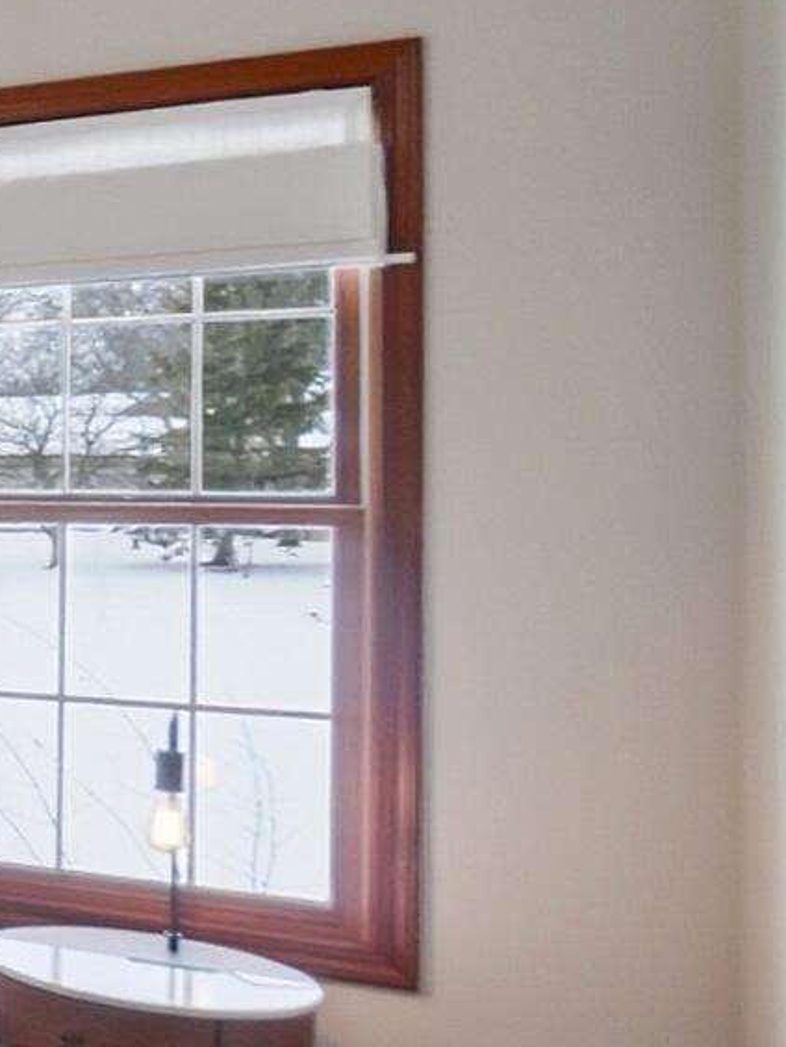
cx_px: -1036
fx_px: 1543
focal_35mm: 51
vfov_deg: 37.4
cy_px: 443
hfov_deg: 15.9
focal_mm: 10
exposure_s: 1/350
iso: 125
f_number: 5.6
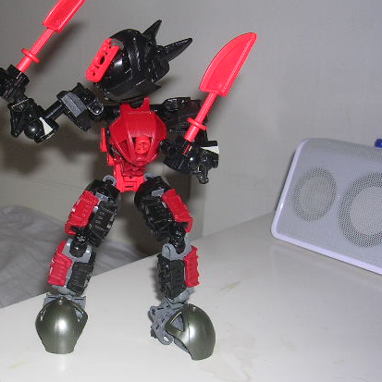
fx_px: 649
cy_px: 187
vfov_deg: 32.8
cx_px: 124
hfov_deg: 32.5
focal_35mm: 52
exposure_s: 1/60.1
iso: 50
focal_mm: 5.8
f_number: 2.8
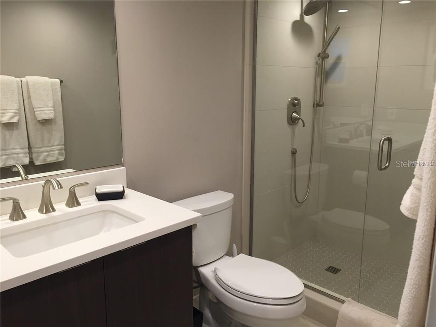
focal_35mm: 29
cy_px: 164
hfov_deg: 61.7
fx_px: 365
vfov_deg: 48.2
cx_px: 218
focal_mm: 4.15
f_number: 2.2
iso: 40
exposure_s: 1/40
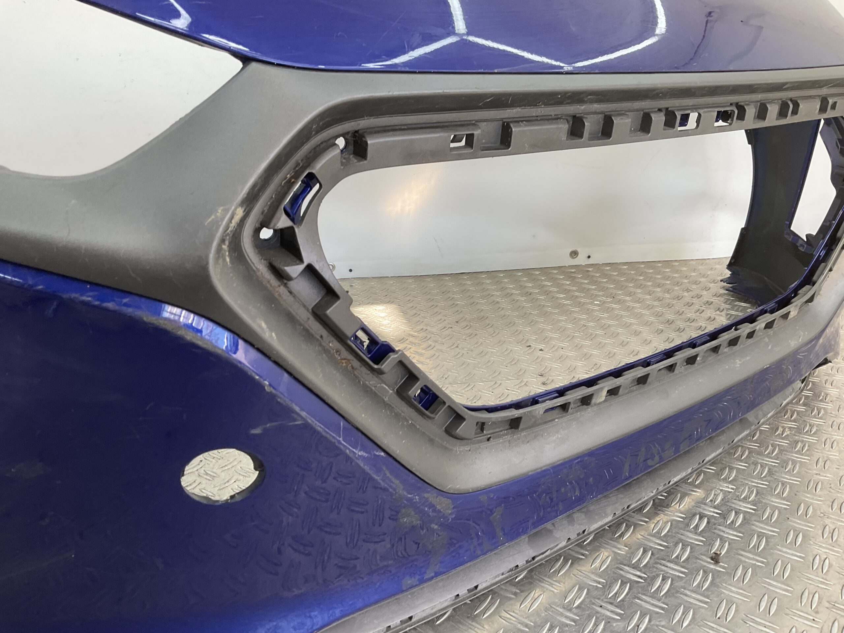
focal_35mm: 29
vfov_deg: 48.2
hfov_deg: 61.7
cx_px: 422
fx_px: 707
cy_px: 316
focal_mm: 3
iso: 32
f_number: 1.8
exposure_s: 1/120
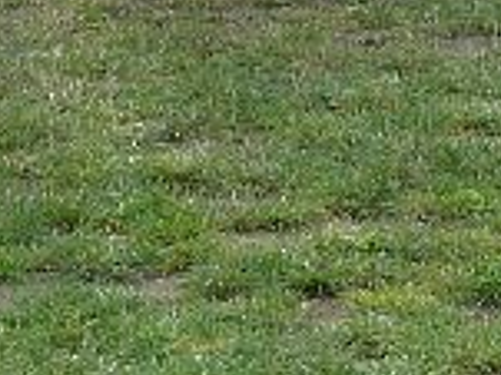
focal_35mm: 239
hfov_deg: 8.1
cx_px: 810
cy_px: -431
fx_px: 3456
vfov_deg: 6.0
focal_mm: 7.6
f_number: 4.1
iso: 100
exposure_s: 1/200
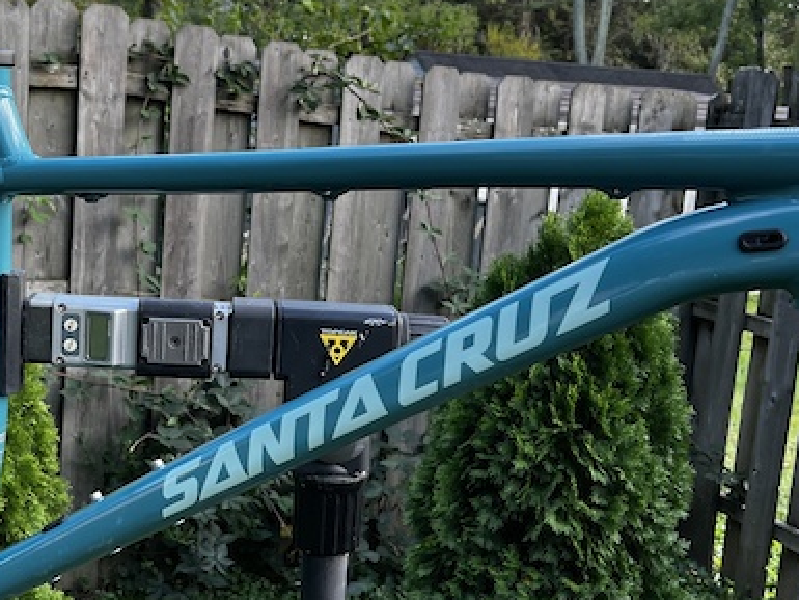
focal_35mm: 54
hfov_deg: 35.2
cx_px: 274
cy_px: 318
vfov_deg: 27.0
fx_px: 1247
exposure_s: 1/166
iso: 64
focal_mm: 5.7
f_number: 1.5
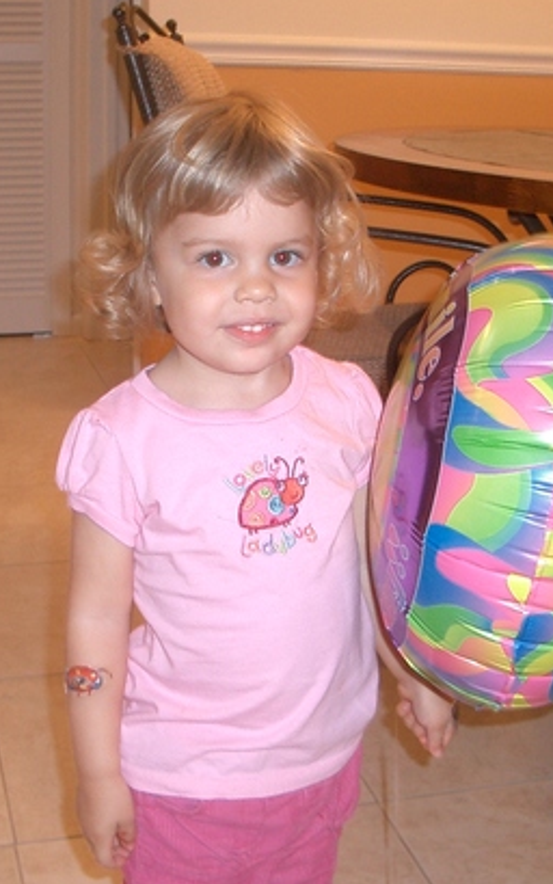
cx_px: 264
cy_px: 439
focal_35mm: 58
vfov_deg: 35.1
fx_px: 1397
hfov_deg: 22.4
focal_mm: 5.8
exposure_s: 1/40
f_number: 2.6
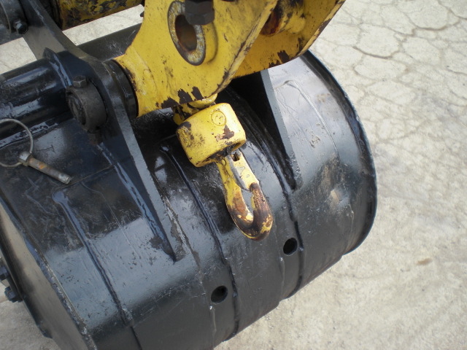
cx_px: 234
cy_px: 175
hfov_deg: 49.0
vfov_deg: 37.7
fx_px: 513
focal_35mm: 38
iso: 64
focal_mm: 6.3
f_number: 3.1
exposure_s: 1/125
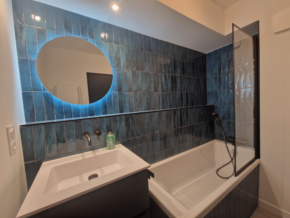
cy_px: 109
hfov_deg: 106.2
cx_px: 145
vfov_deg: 89.9
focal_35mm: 13
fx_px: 109
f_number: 2.2
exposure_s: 1/50
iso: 125
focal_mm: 2.2
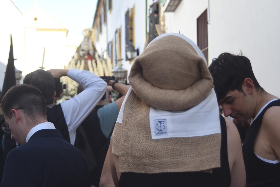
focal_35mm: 58
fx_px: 451
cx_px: 140
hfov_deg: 34.5
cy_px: 94
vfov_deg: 23.4
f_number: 6.3
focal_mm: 58
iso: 140
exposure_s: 1/160
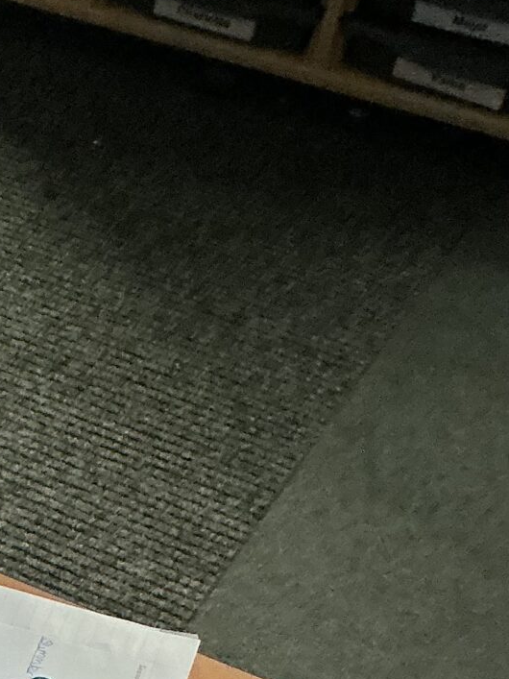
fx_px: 2059
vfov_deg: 18.6
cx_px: -397
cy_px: 477
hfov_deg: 12.8
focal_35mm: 105
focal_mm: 3
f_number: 1.8
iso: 100
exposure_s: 1/60
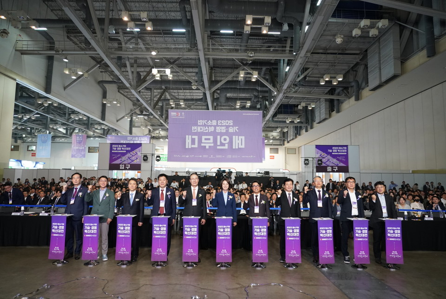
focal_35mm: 24
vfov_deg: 53.2
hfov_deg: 73.7
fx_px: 298
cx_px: 223
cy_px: 150
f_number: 4
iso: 3200
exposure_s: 1/125
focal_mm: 24
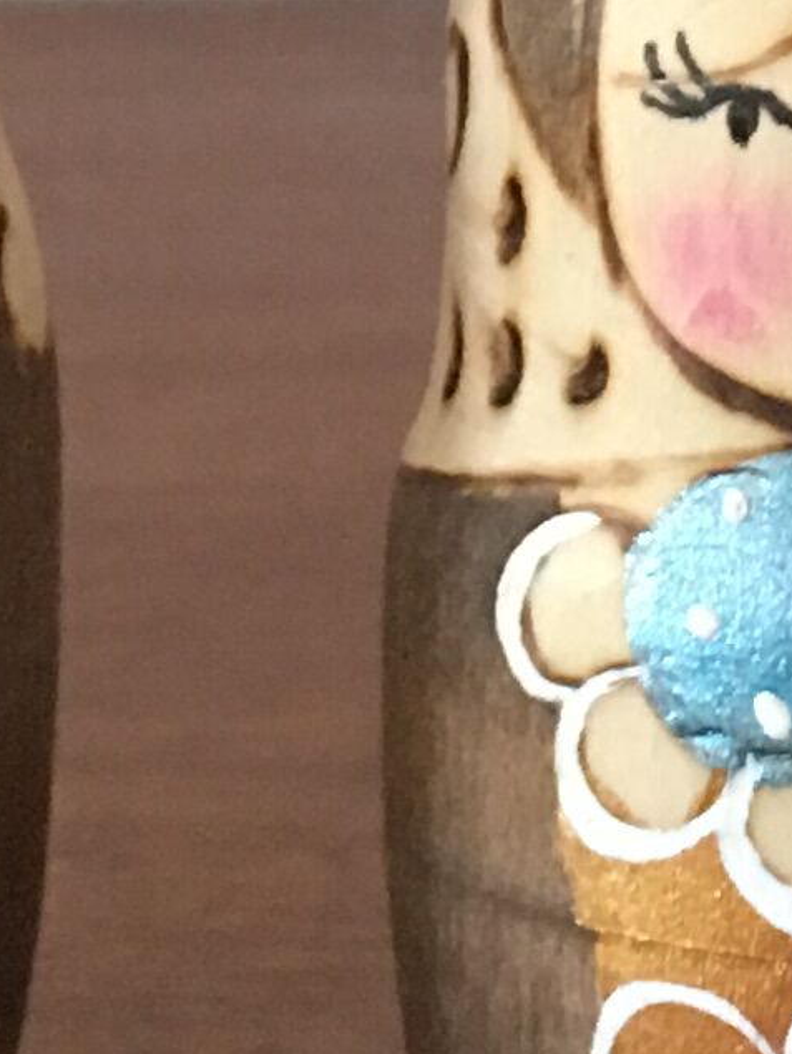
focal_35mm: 184
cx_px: -113
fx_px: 5607
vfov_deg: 10.2
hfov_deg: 8.0
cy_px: -719
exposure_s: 1/8
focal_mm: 4.15
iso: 100
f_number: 2.2
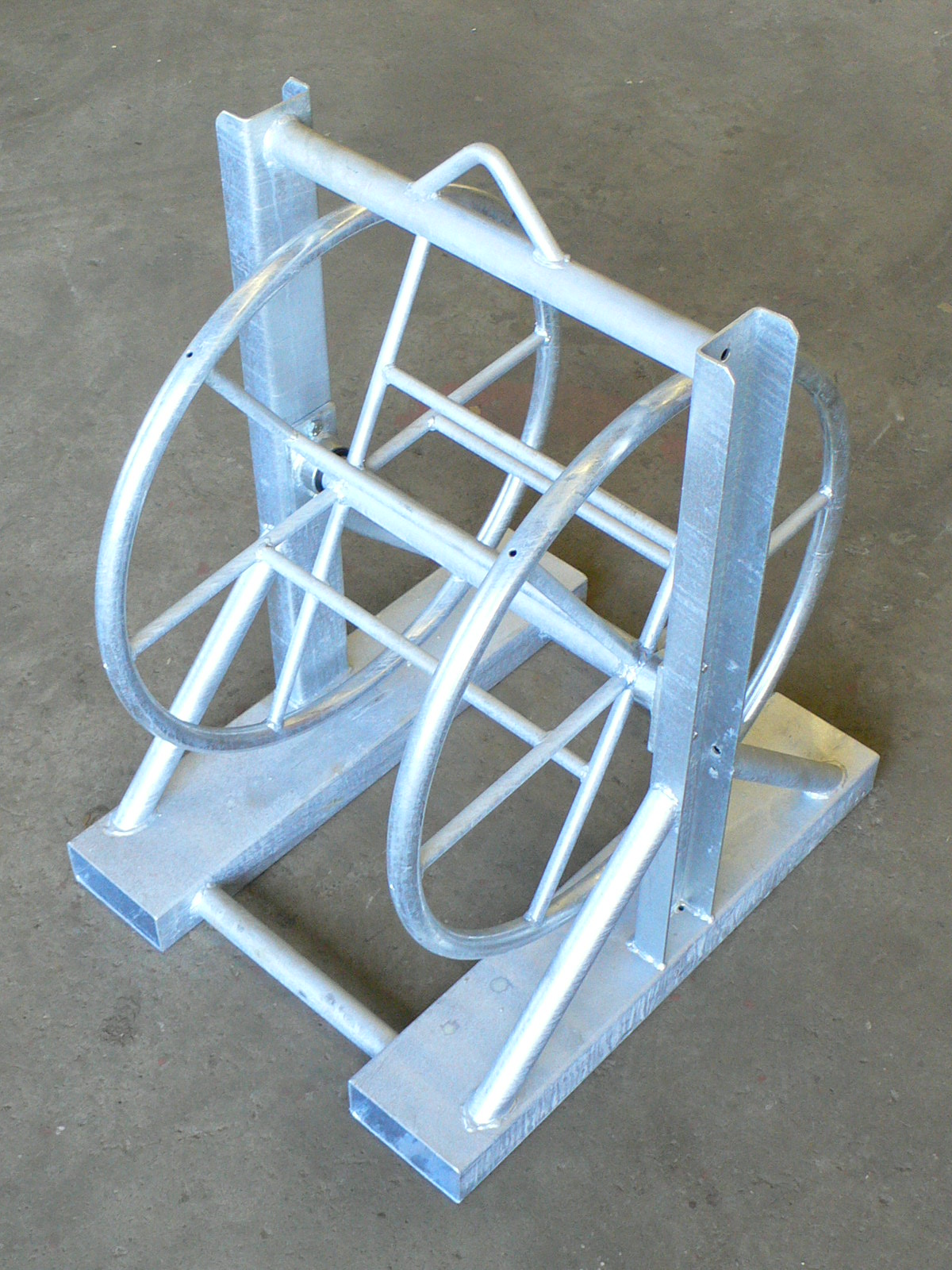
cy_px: 635
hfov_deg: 29.1
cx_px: 476
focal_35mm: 50
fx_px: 1833
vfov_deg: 38.2
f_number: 2.8
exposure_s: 1/30
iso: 160
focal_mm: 6.7
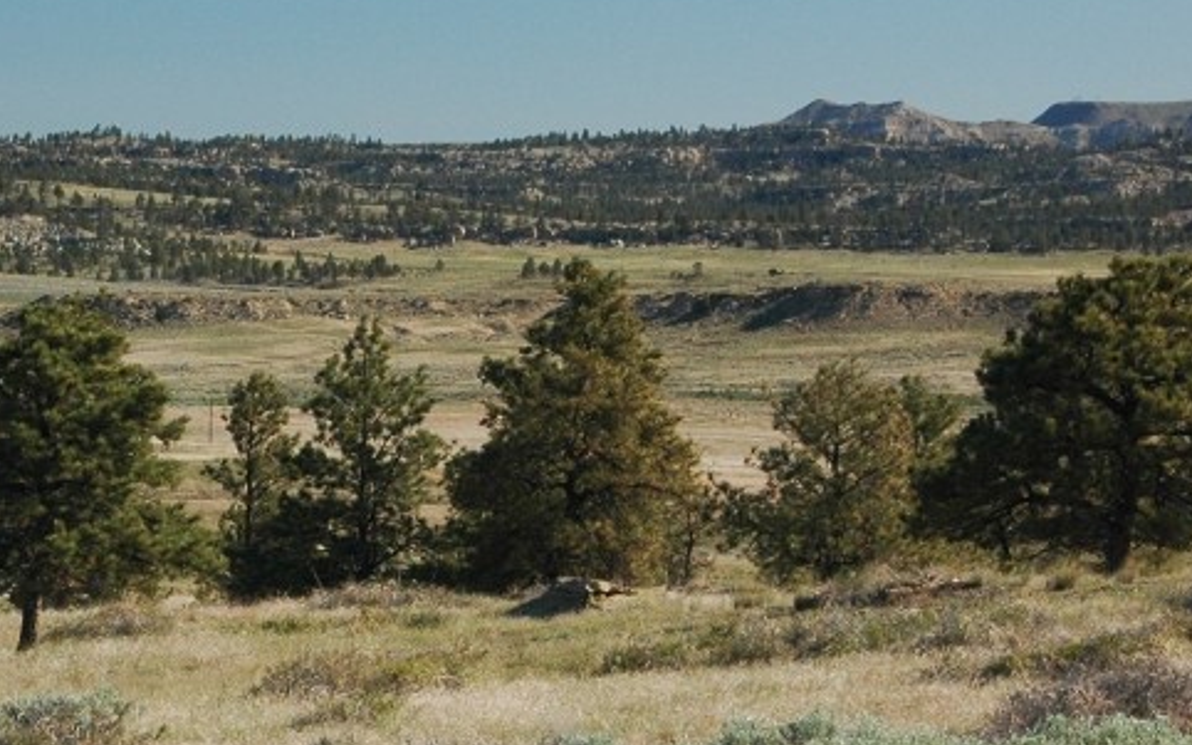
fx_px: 6658
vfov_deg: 6.4
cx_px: -135
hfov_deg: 10.1
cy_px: 557
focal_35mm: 205
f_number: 5.6
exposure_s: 1/200
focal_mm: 56
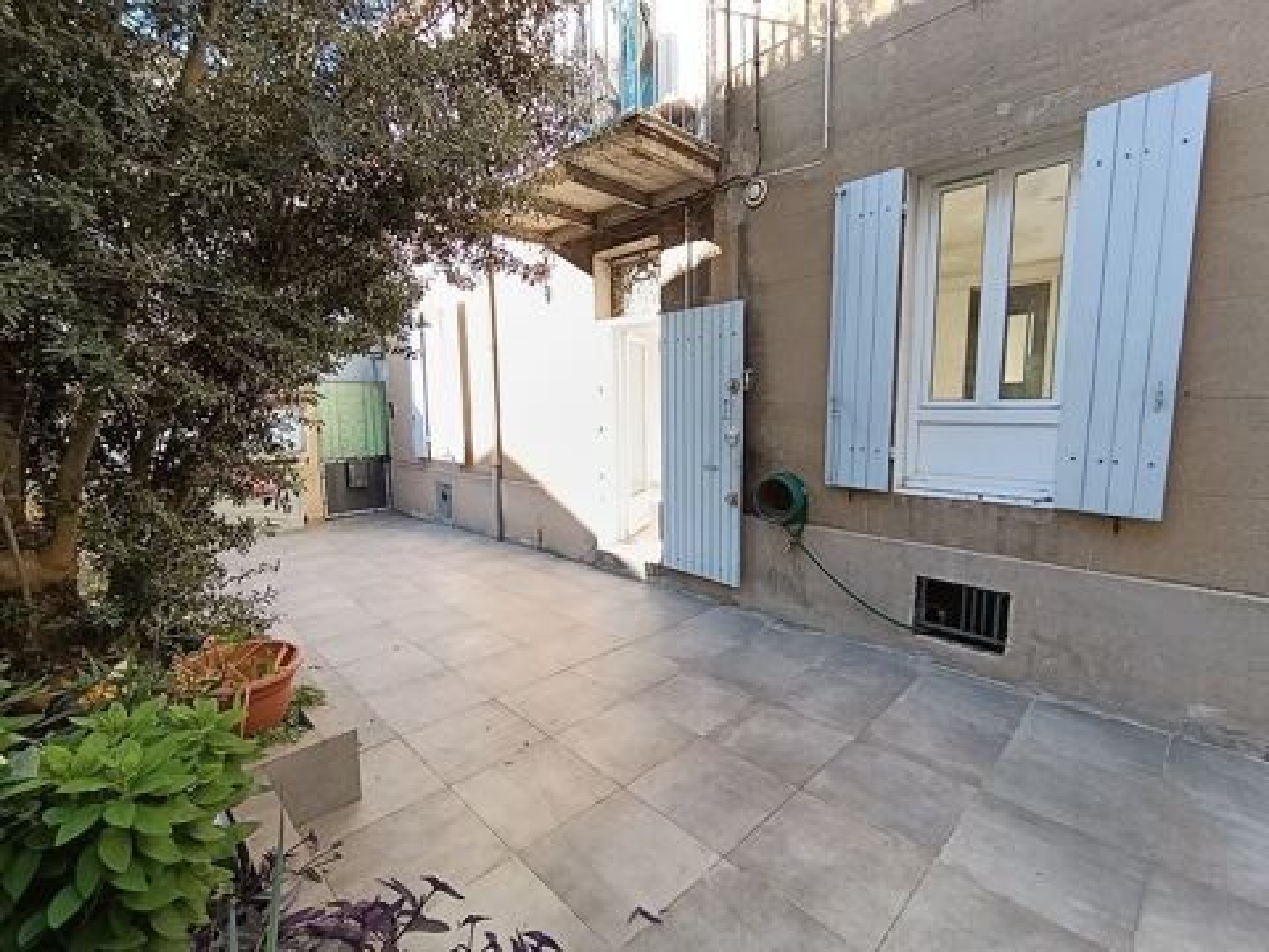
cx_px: 634
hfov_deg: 98.2
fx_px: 550
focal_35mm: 15
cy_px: 476
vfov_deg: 81.7
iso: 66
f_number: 2.2
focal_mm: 1.65
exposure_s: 1/100
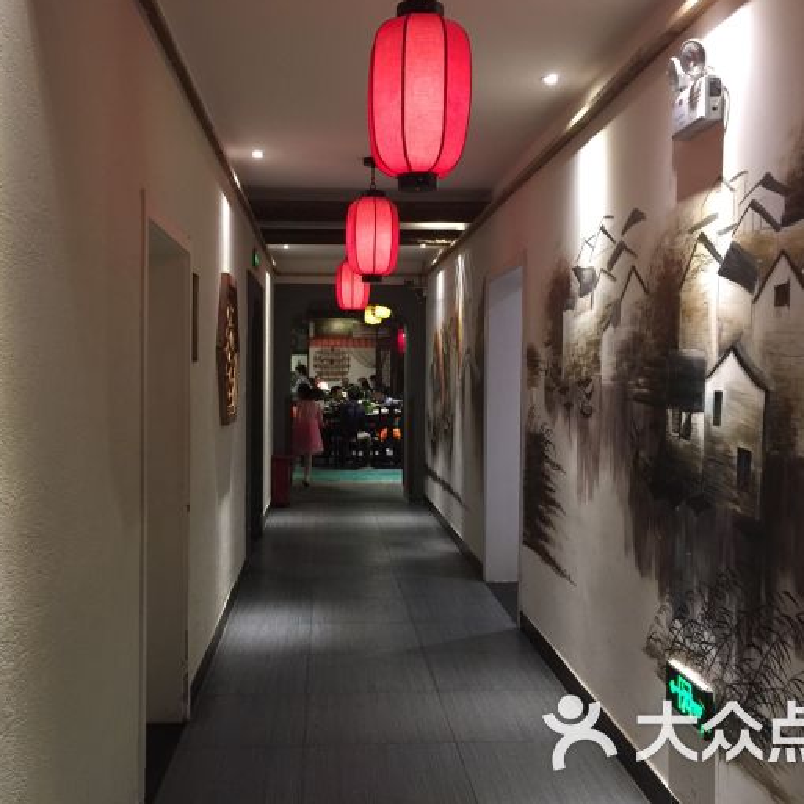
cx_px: 387
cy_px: 402
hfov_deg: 47.2
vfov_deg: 47.2
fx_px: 920
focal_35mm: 35
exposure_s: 1/8
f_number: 2.2
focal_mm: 4.15
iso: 125
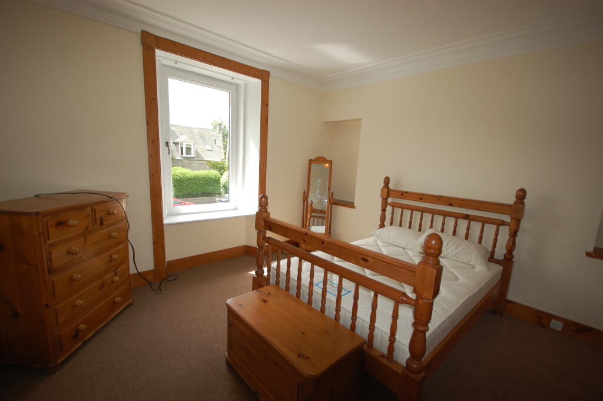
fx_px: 251
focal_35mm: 15
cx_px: 302
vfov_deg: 77.2
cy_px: 200
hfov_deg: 100.4
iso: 400
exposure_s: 1/400
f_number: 4
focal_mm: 10
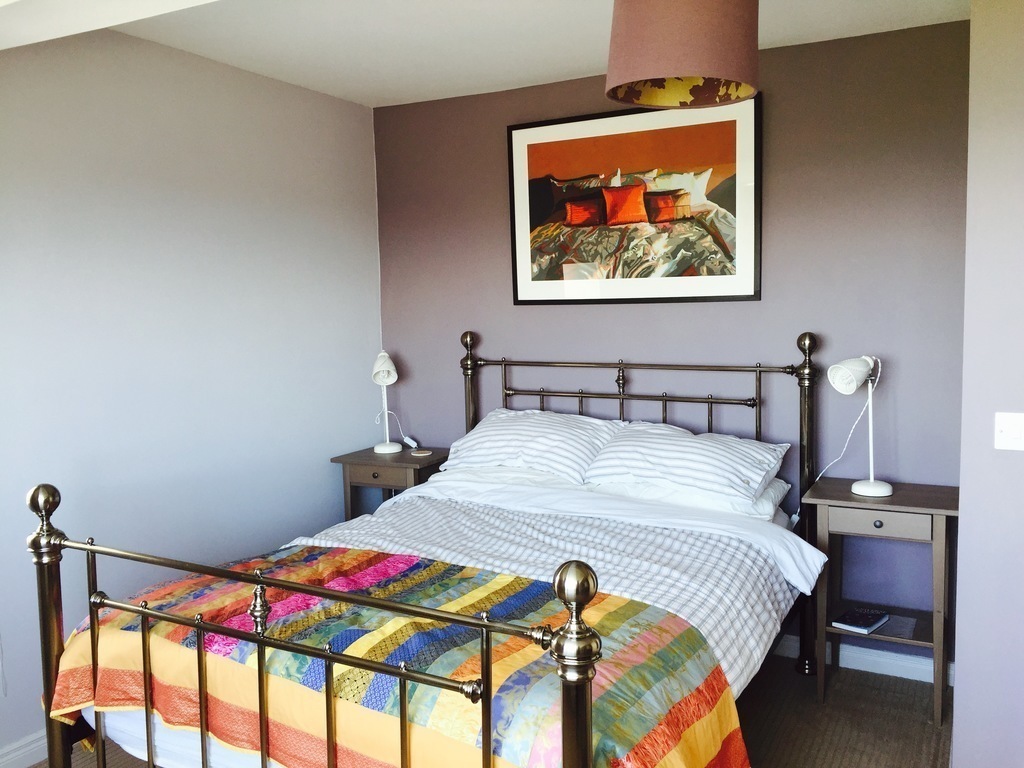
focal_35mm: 29
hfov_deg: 61.7
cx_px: 512
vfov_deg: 48.2
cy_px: 384
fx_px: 858
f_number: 2.2
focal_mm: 4.15
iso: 40
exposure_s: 1/30
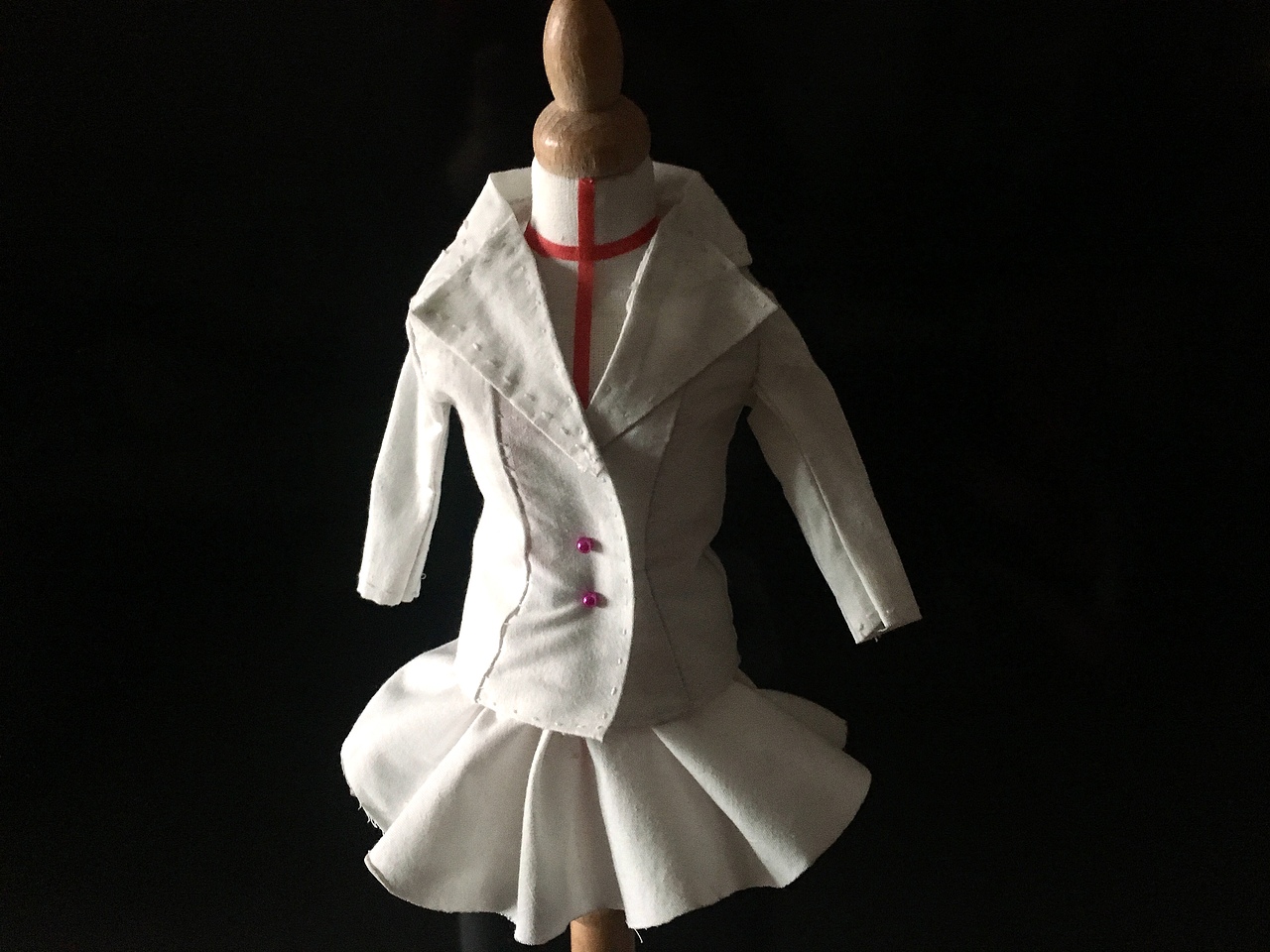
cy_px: 476
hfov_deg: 61.7
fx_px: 1064
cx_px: 635
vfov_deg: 48.2
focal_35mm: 29
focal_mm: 4.15
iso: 160
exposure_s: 1/33
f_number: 2.2
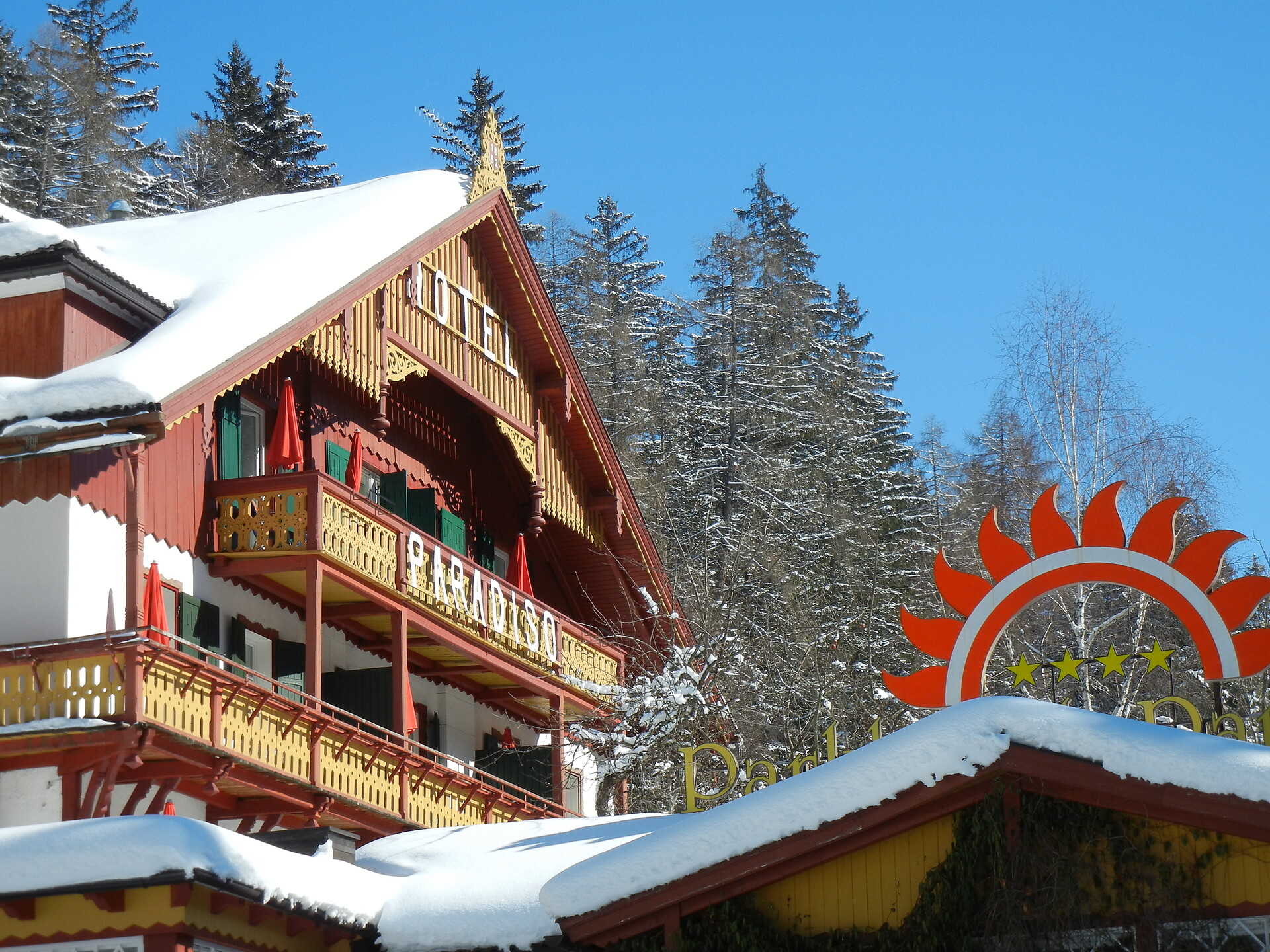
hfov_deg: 22.0
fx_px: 3265
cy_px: 476
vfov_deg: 16.6
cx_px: 635
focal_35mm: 89
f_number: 4.4
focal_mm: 16
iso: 160
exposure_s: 1/972
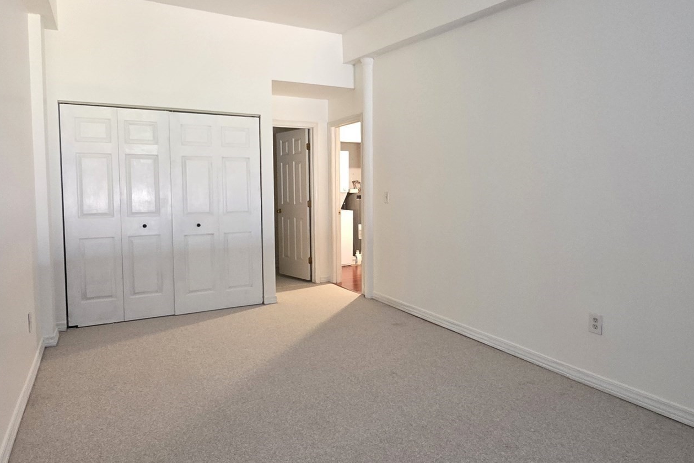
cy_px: 217
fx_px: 424
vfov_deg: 57.2
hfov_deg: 78.6
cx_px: 347
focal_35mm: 22
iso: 1000
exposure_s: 1/60
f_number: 1.9
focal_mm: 2.2
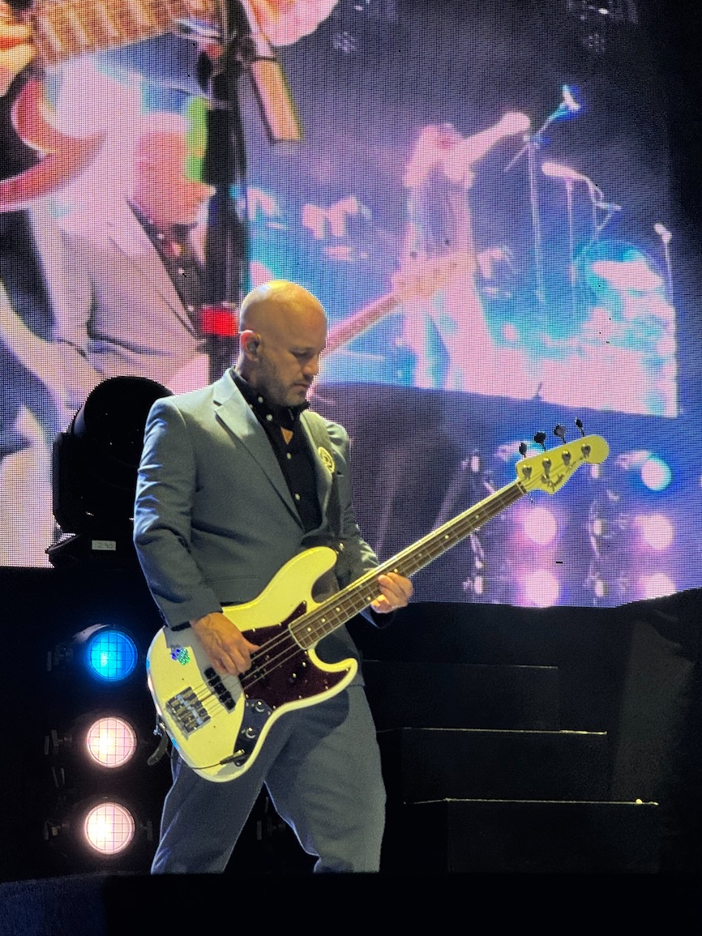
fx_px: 3597
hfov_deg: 11.1
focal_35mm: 133
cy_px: 434
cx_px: 340
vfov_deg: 14.8
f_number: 2.8
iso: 64
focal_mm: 15.66
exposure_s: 1/301
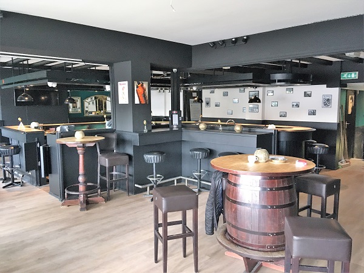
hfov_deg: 61.7
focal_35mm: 29
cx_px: 182
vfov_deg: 48.2
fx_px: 305
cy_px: 136
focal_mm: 4.15
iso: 200
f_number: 2.2
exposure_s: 1/17
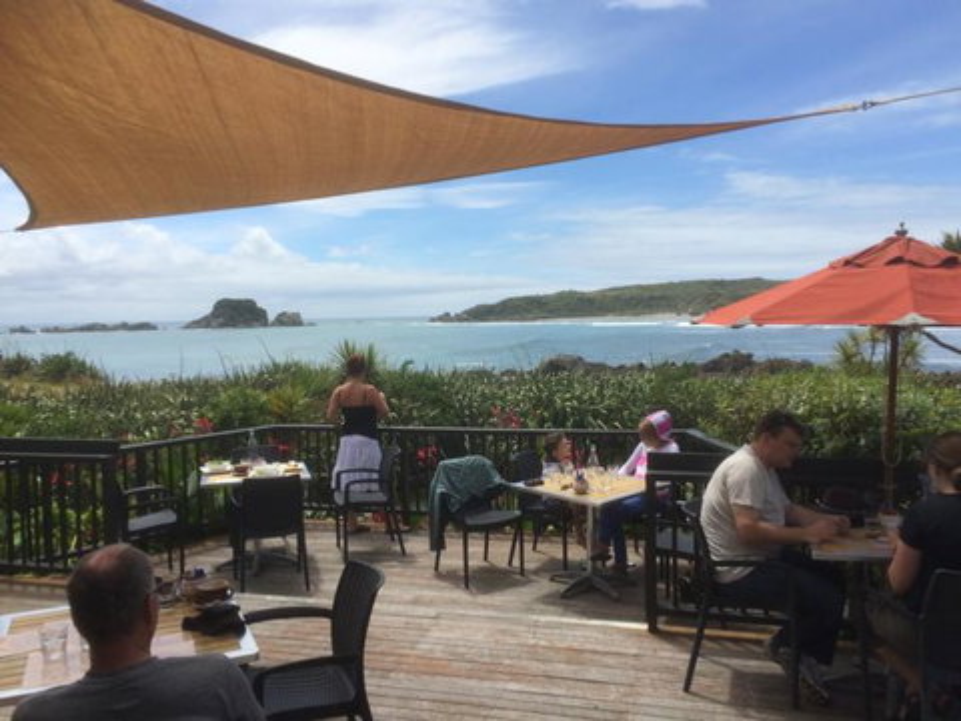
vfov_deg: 48.2
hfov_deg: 61.7
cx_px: 480
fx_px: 805
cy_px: 360
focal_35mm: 29
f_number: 2.2
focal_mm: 4.15
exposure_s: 1/3165
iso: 32
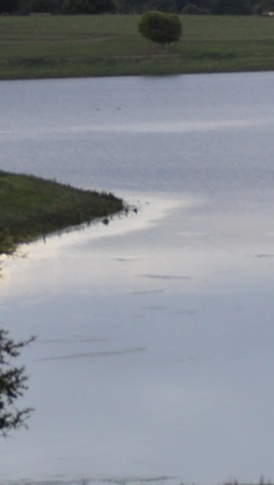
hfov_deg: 3.4
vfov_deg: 6.0
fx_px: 4629
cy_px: 177
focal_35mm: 359
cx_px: 624
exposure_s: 1/60
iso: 400
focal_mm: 55
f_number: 4
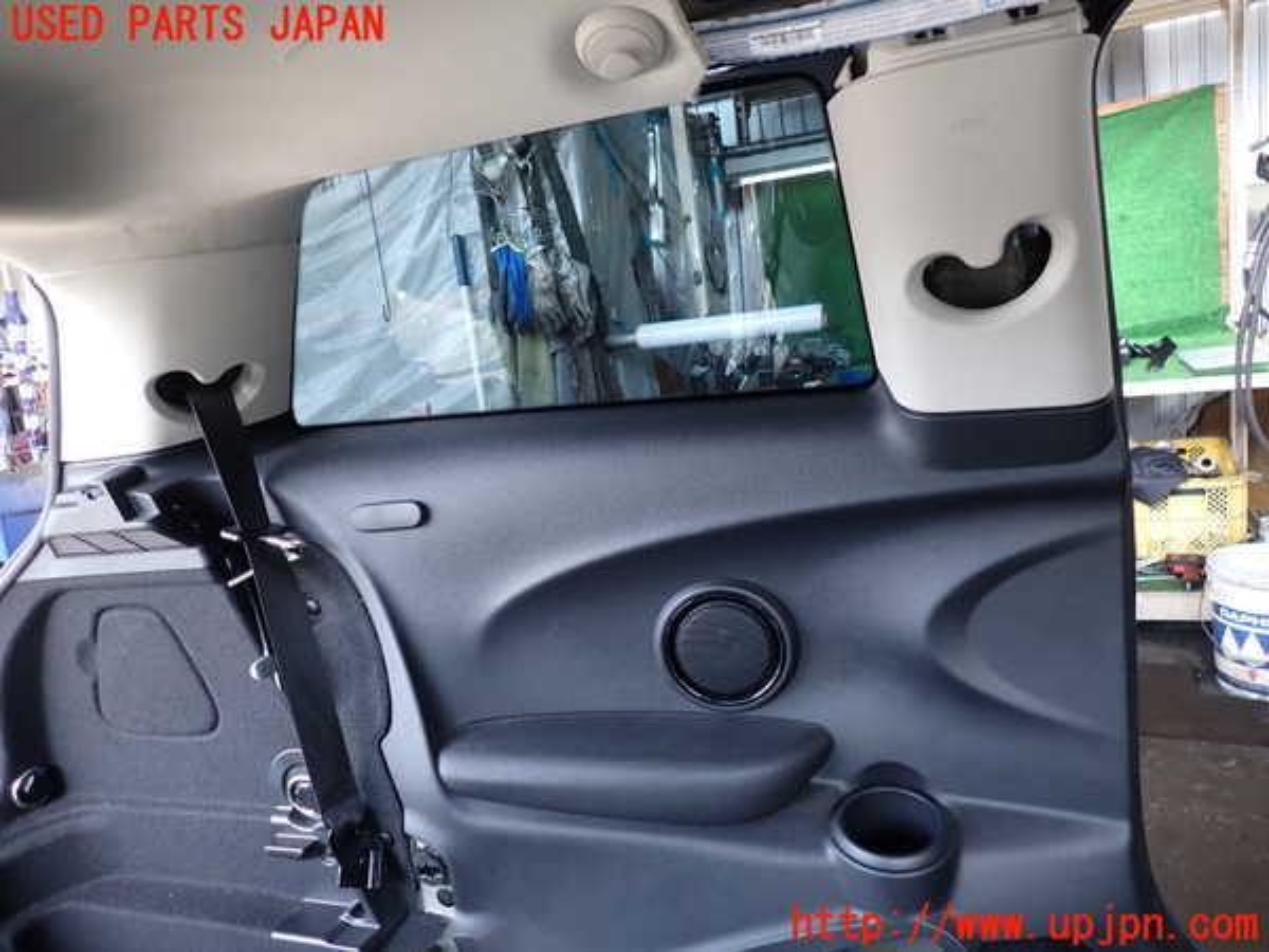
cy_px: 476
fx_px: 916
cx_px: 634
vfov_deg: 54.9
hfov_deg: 69.4
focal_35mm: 25
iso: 125
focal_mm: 4.5
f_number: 2
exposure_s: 1/60
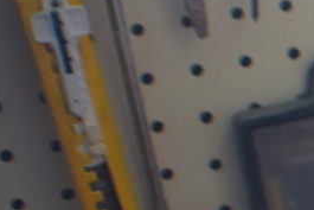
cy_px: 401
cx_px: 905
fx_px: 1972
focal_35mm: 226
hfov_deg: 8.0
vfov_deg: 6.0
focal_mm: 26
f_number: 4
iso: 640
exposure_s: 1/60
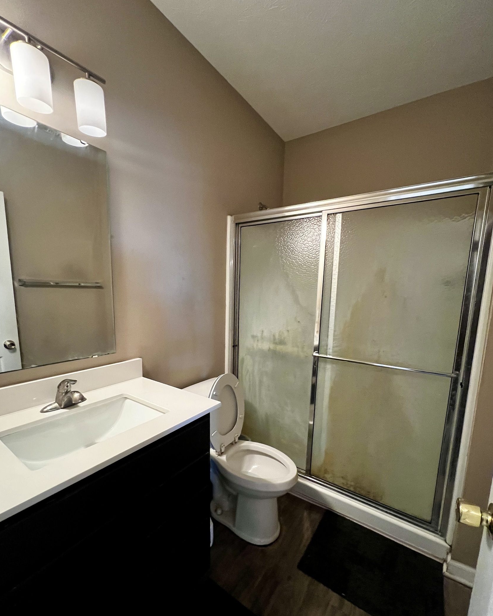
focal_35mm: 14
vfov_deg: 100.5
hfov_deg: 88.0
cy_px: 334
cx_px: 248
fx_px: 255
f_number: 1.8
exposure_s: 1/60
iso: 640
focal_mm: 1.57
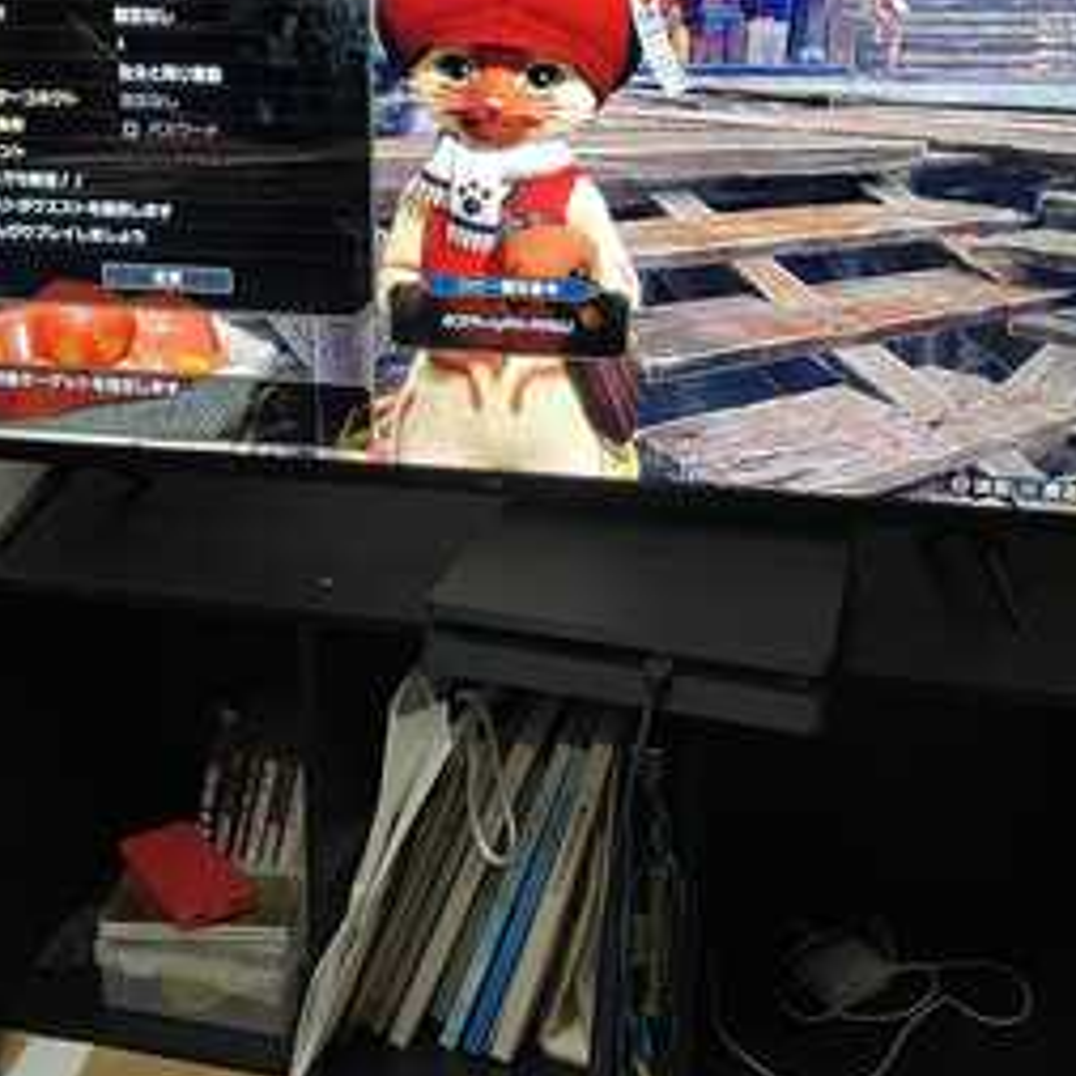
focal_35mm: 40
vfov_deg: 41.5
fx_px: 1407
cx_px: 455
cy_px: 387
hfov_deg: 41.7
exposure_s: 1/50
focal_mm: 4.2
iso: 320
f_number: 1.6
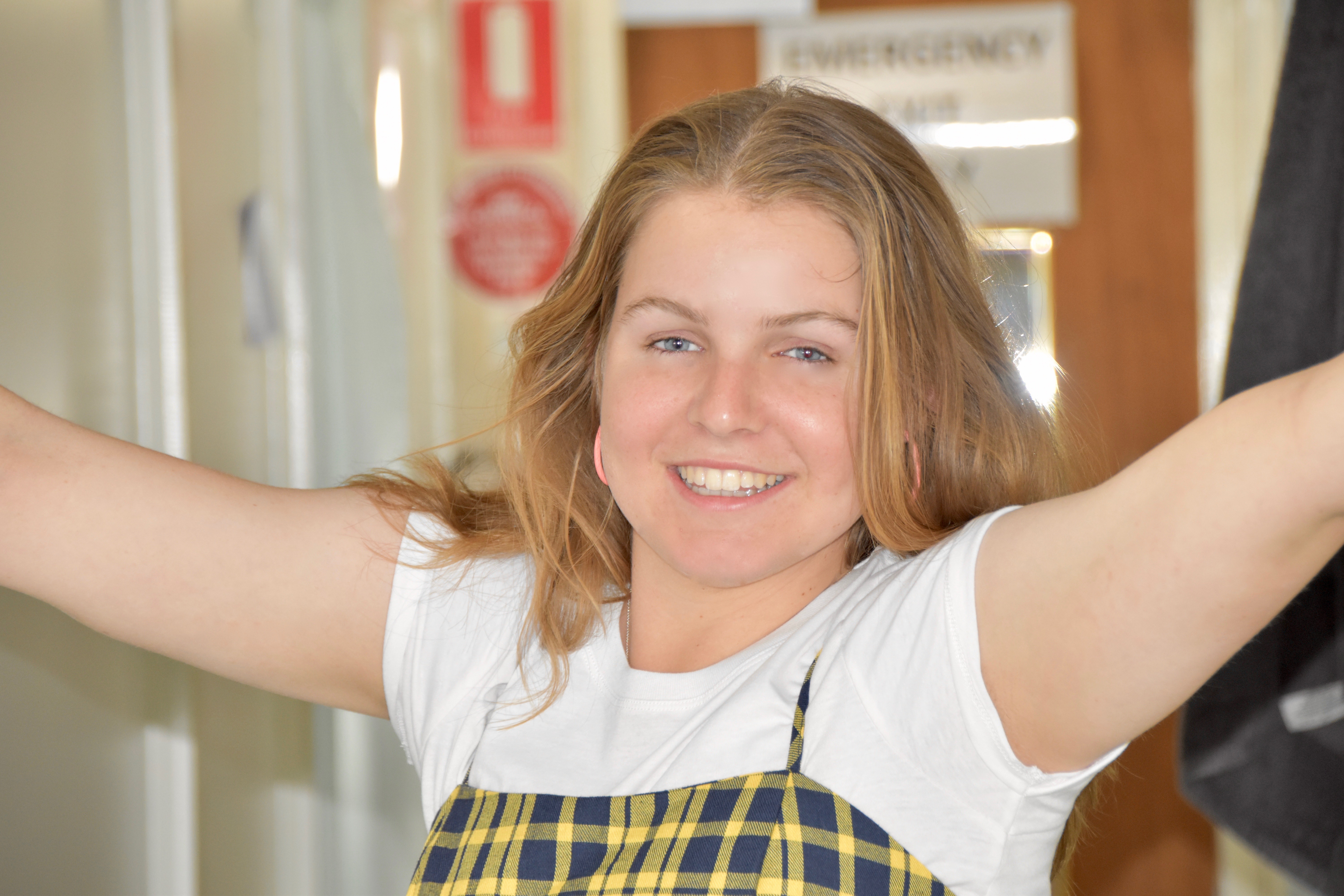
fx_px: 7279
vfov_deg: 7.0
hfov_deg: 10.5
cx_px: 672
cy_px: 448
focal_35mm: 195
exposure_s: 1/60
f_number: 6
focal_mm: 130
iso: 1600
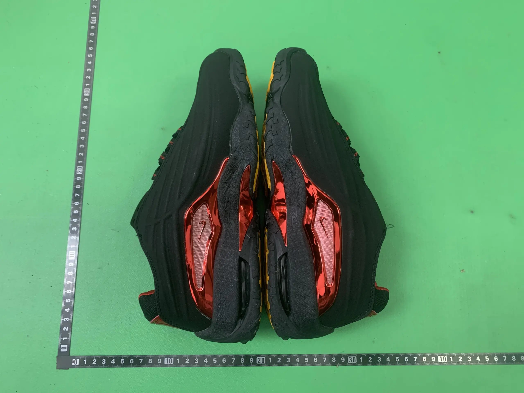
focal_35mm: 26
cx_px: 262
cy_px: 196
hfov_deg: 67.3
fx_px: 394
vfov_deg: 53.1
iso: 250
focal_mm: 4.25
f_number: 1.8
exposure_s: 1/60
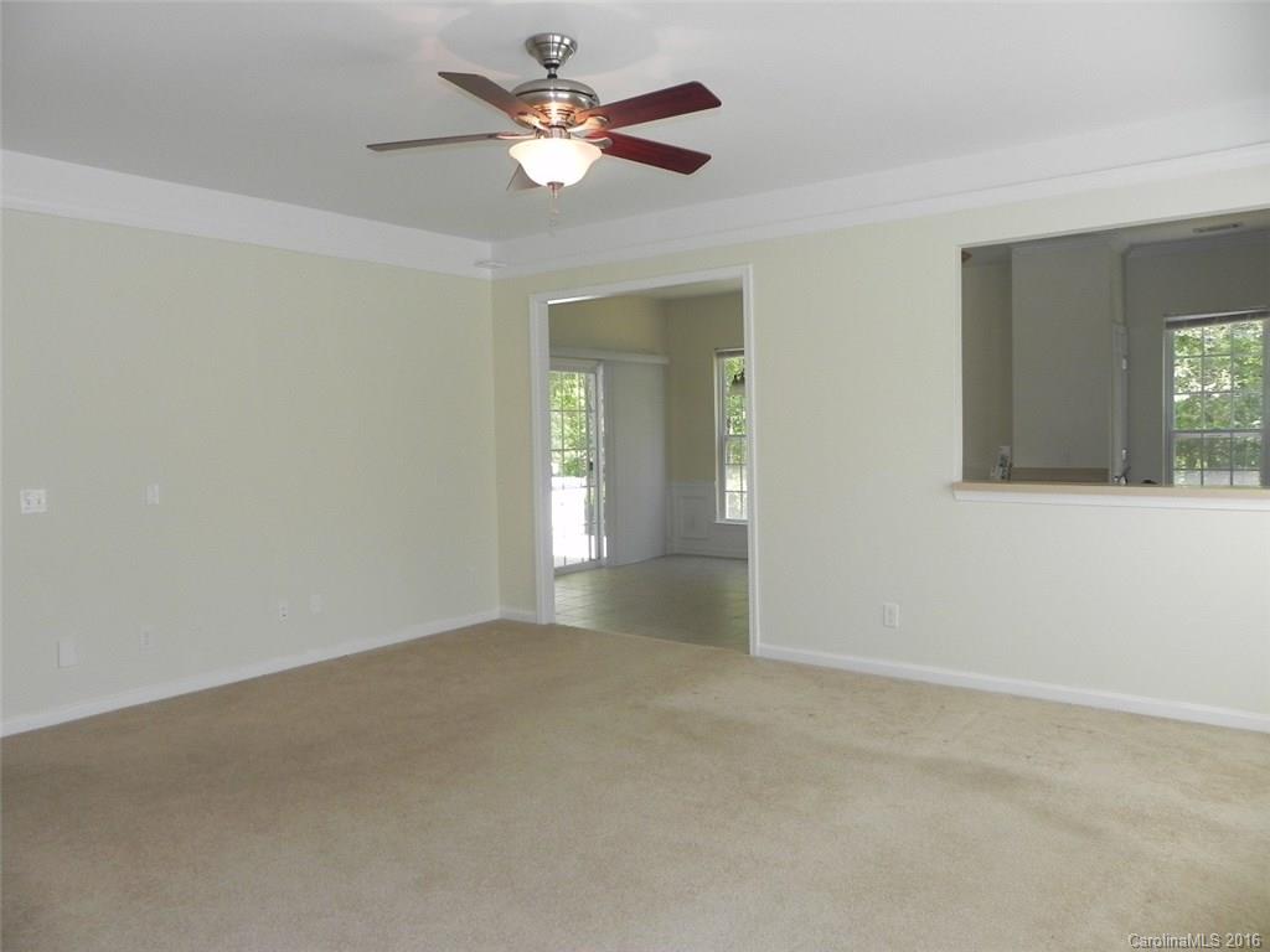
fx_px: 954
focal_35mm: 26
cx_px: 635
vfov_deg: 53.1
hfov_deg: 67.3
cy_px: 476
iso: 160
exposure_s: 1/84.3
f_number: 3.5
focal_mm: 4.6
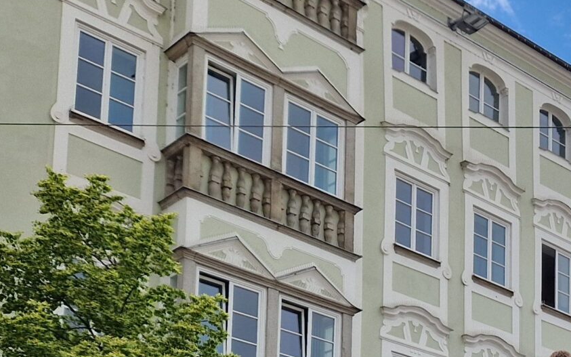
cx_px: 678
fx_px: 1152
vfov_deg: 15.6
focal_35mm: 74
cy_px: 603
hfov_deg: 25.2
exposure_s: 1/1036
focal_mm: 5.4
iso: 50
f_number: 1.8
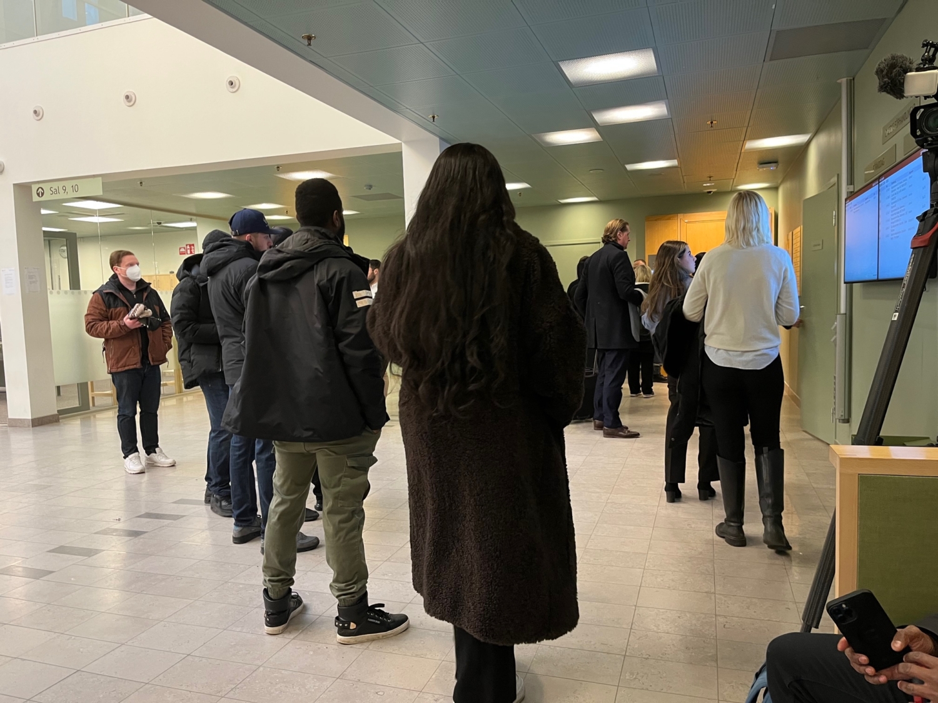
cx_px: 469
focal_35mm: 26
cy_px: 352
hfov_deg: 67.3
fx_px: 705
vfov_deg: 53.1
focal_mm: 5.1
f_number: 1.6
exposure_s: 1/50
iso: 160
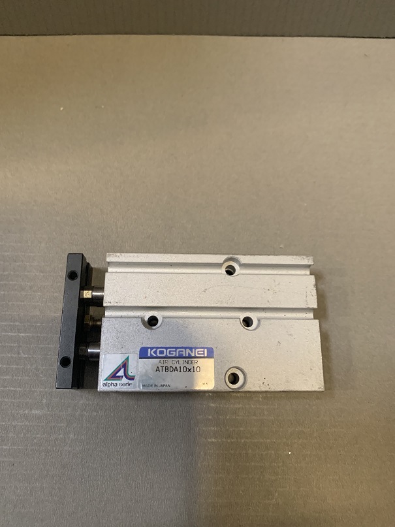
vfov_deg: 67.3
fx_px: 396
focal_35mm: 26
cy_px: 264
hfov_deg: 53.1
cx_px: 198
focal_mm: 4.25
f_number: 1.8
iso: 400
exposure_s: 1/53
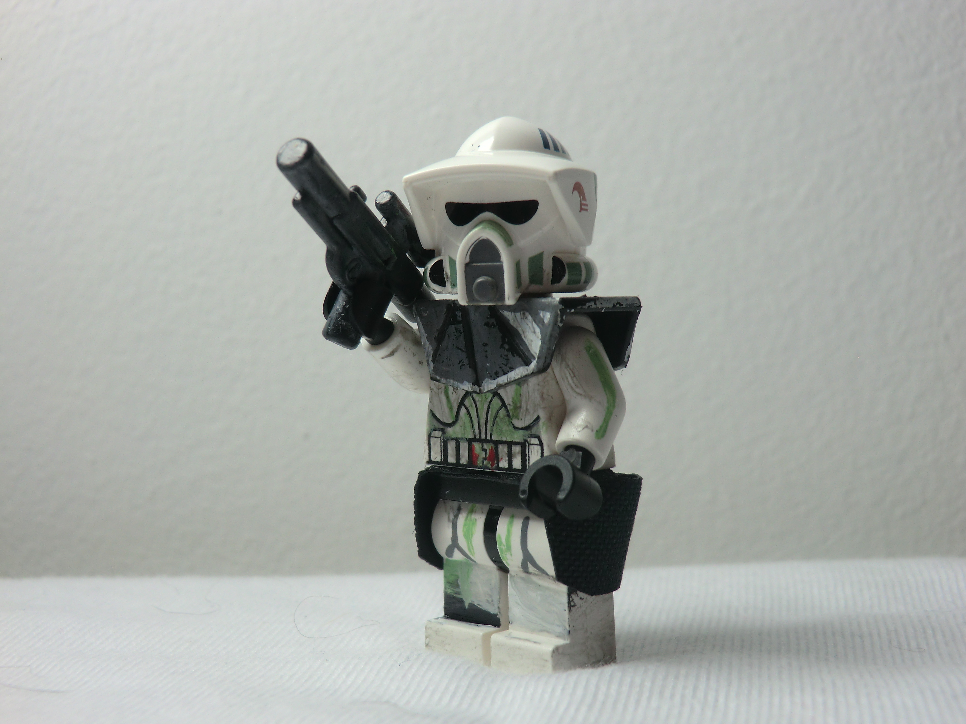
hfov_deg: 40.4
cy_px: 362
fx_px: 1312
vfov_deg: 30.9
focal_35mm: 47
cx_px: 483
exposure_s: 1/60
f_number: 4
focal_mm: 8.4
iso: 80
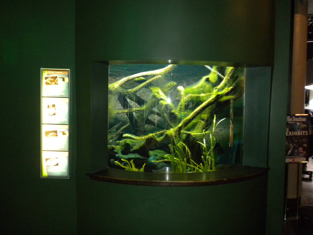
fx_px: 335
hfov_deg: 50.1
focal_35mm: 37
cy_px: 118
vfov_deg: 38.7
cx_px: 156
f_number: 3.5
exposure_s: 1/20.2
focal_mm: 6.6
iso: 400
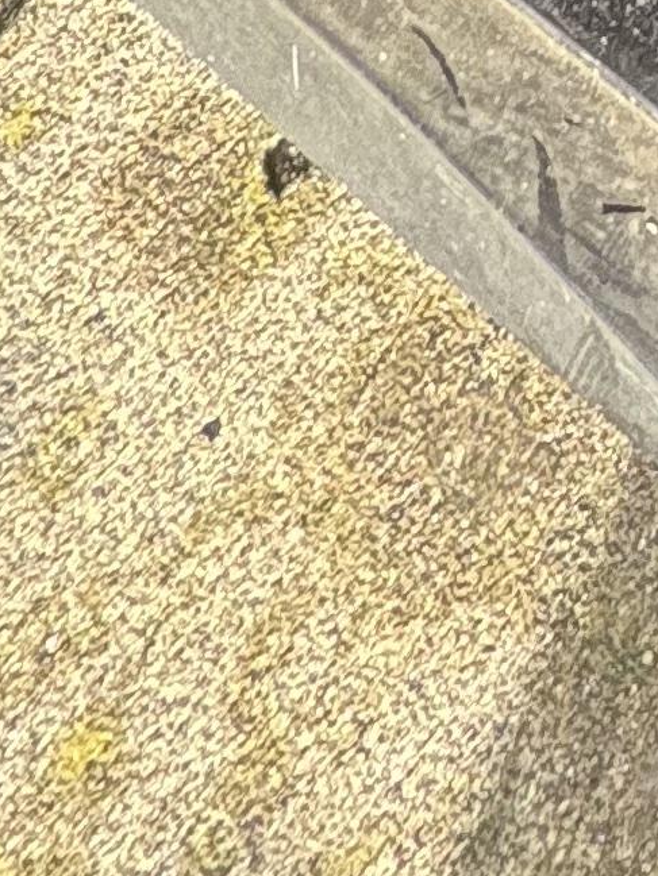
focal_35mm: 87
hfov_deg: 11.5
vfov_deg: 11.5
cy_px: -1756
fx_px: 2204
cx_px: 1862
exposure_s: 1/99
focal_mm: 2.22
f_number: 2.2
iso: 80
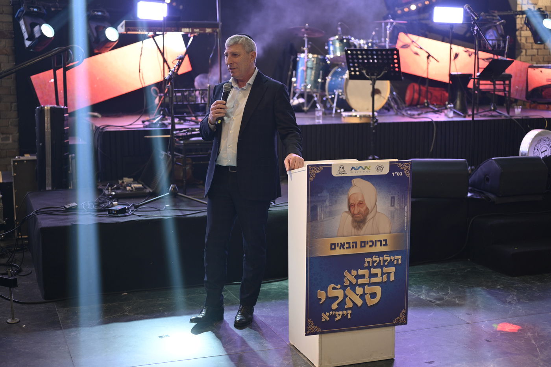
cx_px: 276
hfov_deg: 39.6
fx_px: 765
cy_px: 184
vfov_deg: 27.0
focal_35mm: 50
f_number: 1.8
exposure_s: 1/200
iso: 800
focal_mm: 50
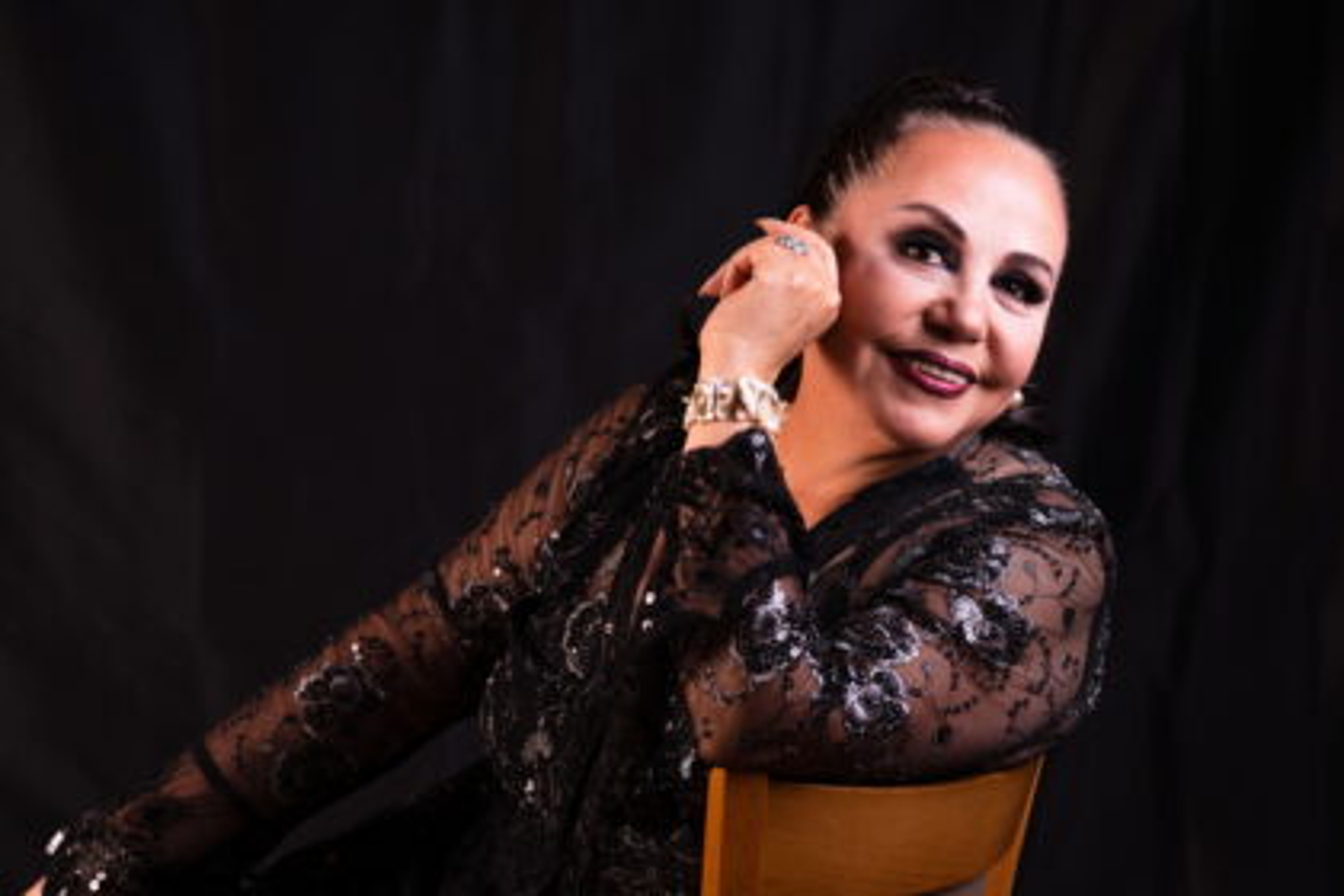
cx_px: 672
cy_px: 448
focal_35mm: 105
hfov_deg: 19.5
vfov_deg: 13.0
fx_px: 3920
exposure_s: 1/200
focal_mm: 105
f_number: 4
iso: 100
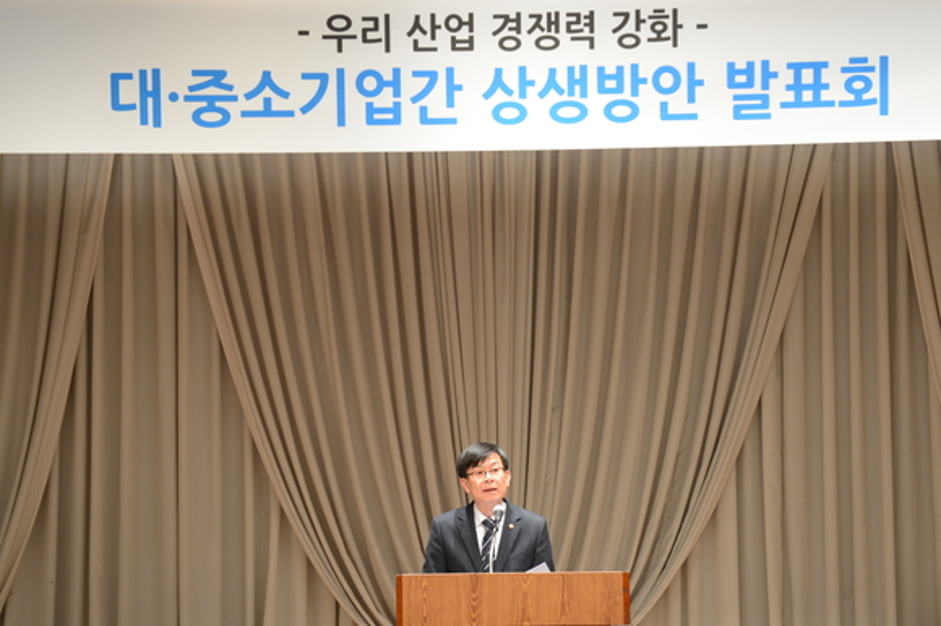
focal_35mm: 200
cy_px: 313
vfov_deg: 6.9
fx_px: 5225
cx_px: 470
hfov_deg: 10.3
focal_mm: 200
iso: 1600
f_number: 5
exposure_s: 1/80
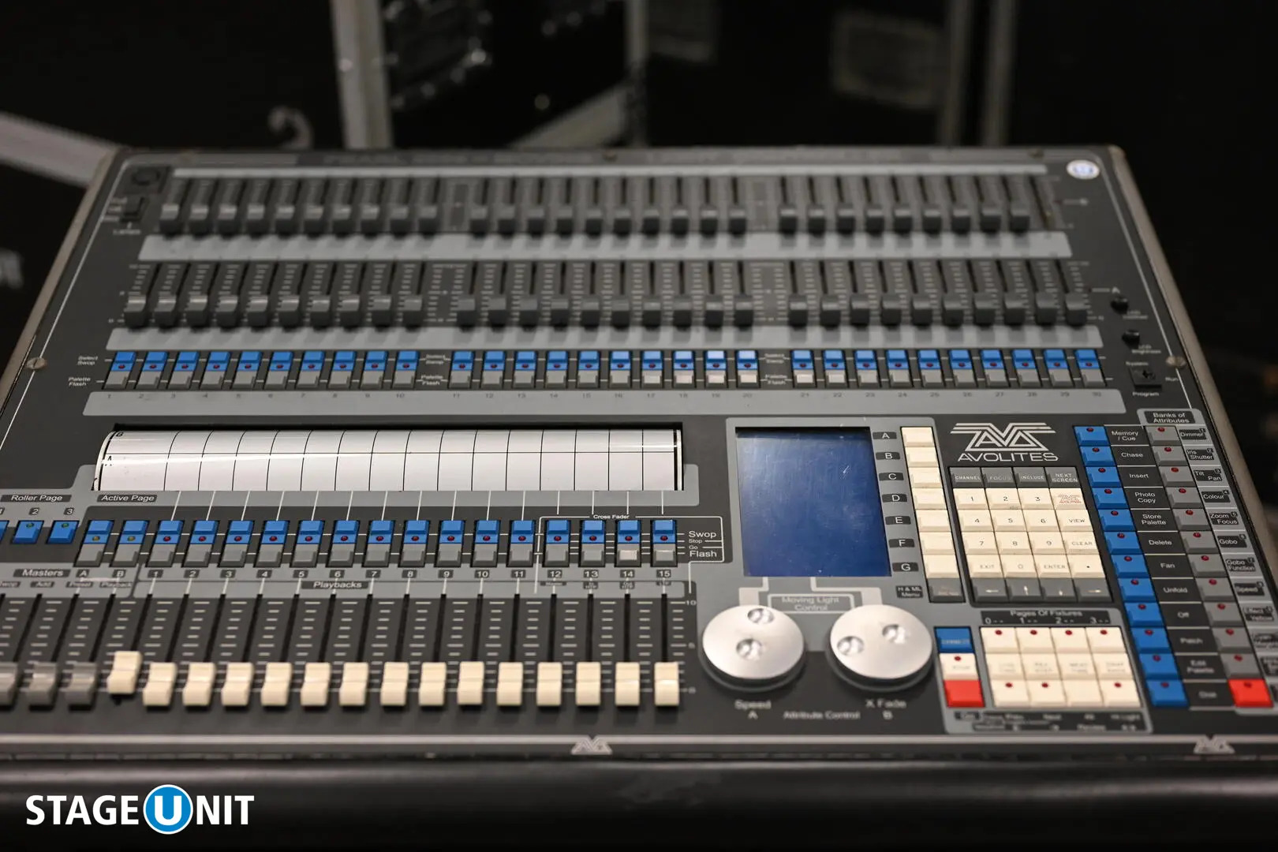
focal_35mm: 50
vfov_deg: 27.0
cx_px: 639
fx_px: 1775
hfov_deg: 39.6
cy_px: 426
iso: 1000
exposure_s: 1/125
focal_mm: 50
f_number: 2.8
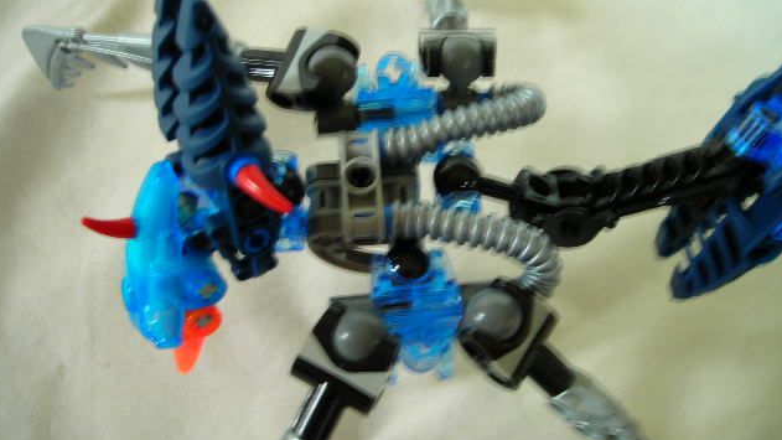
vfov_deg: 28.3
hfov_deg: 48.4
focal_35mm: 42
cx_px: 388
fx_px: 871
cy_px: 197
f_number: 3.2
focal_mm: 6.3
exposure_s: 1/4.1
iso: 50
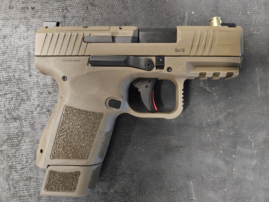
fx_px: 179
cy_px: 101
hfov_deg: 73.9
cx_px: 134
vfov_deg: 58.9
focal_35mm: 23
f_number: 1.8
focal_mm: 5.4
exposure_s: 1/24
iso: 1000
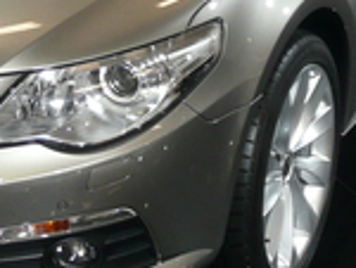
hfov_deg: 14.6
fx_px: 1391
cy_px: -40
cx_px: 106
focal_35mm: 135
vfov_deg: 10.8
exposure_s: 1/30
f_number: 3.8
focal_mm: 6.2
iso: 100
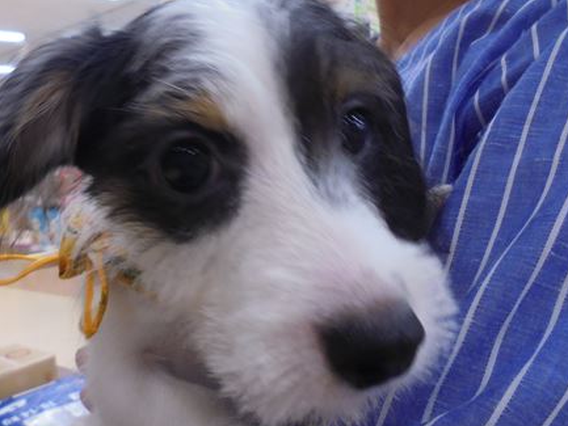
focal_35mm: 36
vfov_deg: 39.6
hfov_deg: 50.6
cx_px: 202
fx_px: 591
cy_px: 187
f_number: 3.5
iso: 200
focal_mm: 4.6
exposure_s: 1/30
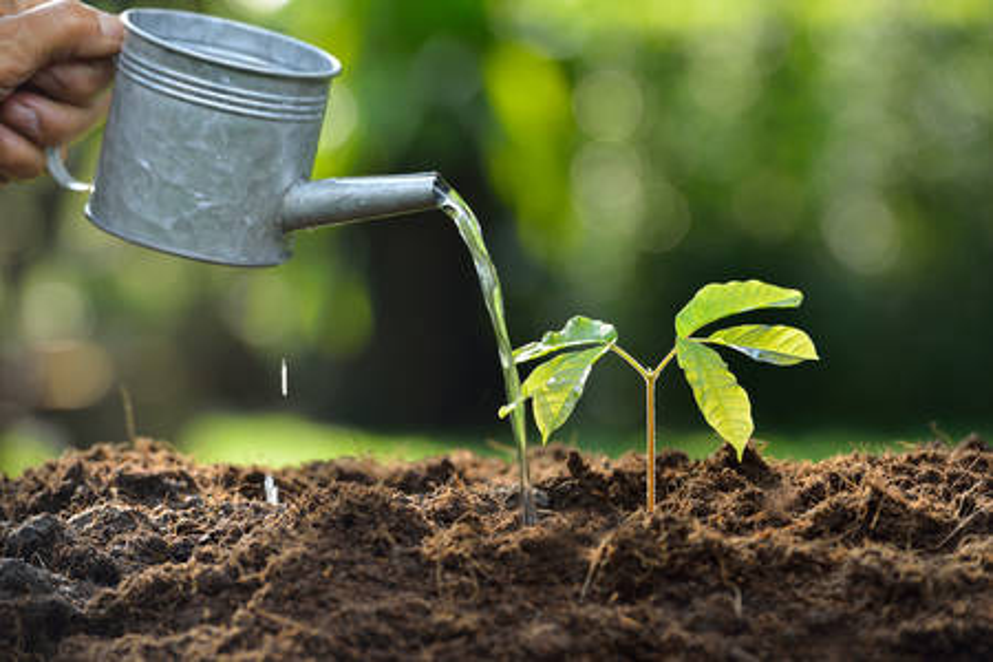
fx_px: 5516
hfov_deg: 10.3
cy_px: 331
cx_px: 496
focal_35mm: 200
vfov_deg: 6.9
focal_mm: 200
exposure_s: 1/80
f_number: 5.6
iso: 100
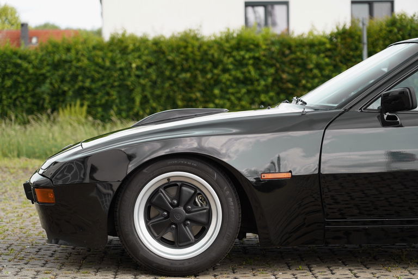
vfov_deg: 14.3
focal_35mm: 96
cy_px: 140
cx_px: 209
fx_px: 1115
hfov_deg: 21.2
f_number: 4
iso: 100
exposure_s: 1/200
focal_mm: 96
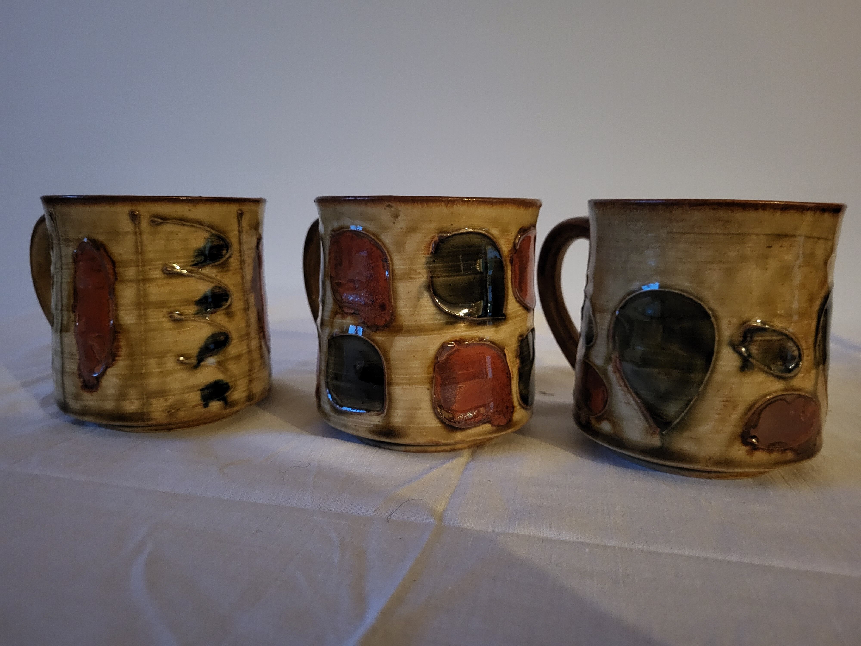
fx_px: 647
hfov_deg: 67.3
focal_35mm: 26
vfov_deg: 53.1
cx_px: 430
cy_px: 323
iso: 1000
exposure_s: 1/25
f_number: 1.8
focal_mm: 5.4
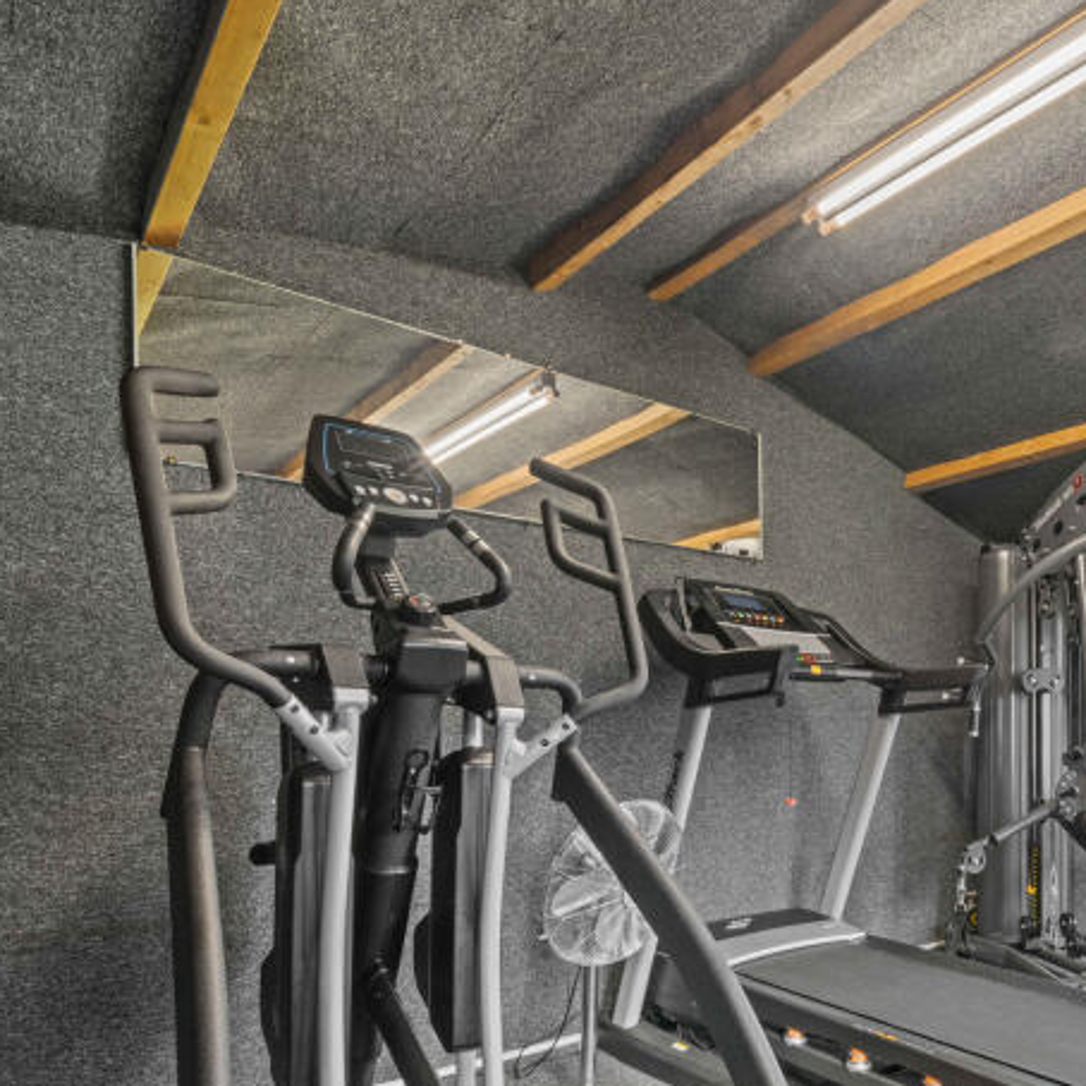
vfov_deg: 64.5
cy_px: 769
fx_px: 816
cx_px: 830
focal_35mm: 23
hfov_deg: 62.9
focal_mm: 12
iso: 800
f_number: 14
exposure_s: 3.2
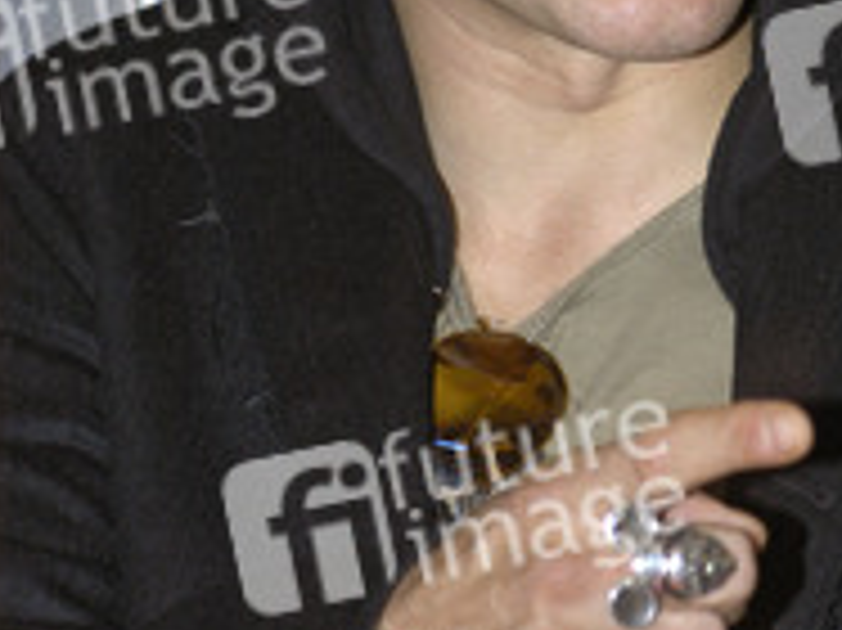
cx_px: 585
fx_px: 7123
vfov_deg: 5.0
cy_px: -166
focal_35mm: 293
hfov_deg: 6.8
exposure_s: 1/100
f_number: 5.6
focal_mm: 95
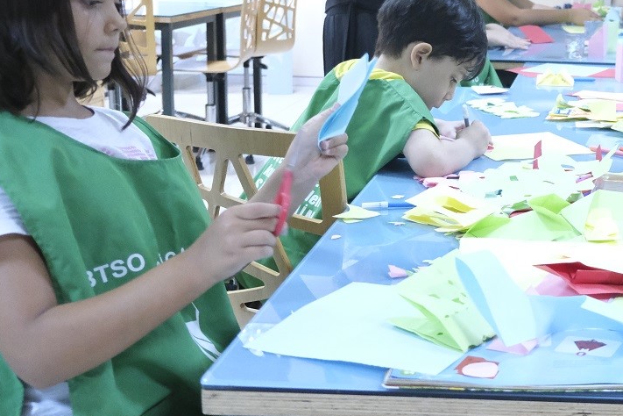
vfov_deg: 23.7
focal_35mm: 57
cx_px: 572
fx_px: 986
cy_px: 137
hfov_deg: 33.1
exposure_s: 1/125
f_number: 3.2
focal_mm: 18
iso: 8000
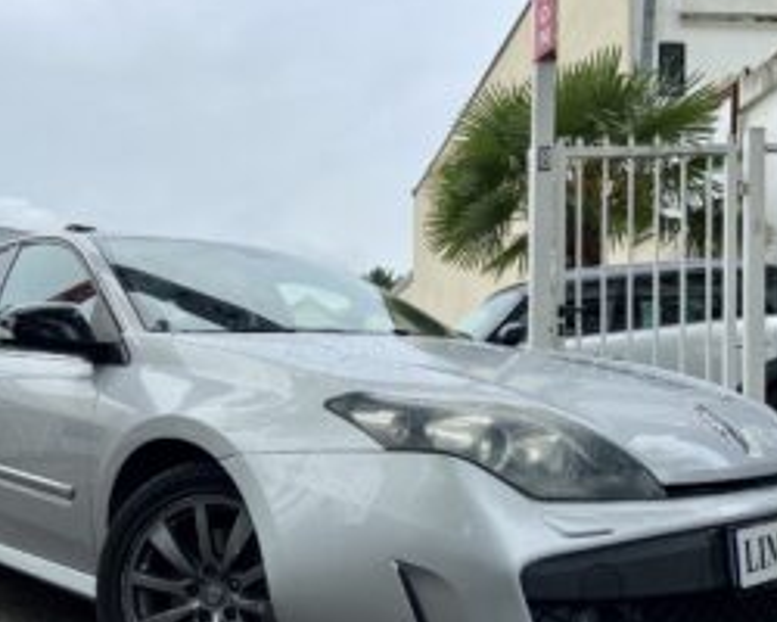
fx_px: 874
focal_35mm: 38
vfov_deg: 38.7
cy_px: 418
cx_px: 331
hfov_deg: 47.8
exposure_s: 1/2755
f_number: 1.8
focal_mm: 4.25
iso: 32
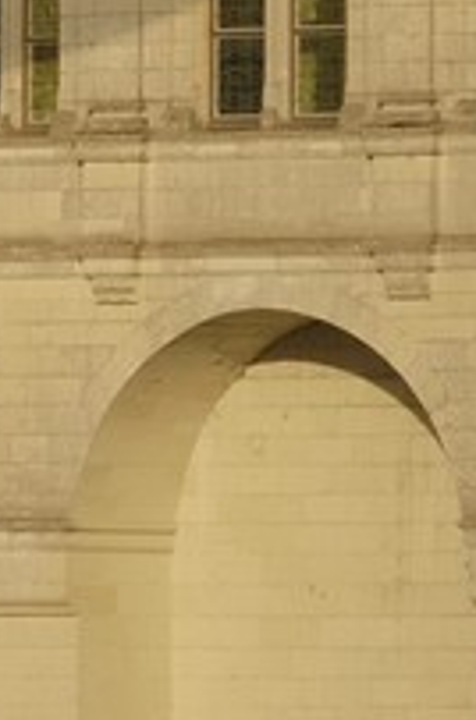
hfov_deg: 1.9
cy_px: -1004
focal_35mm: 711
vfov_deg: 2.9
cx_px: -270
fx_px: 14198
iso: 100
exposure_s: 1/160
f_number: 10
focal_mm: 60
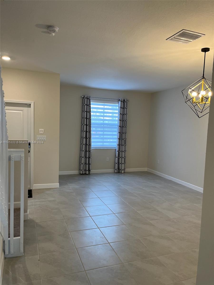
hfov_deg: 53.1
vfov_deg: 67.3
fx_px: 214
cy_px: 142
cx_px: 107
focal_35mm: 26
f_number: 1.6
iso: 125
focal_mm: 5.1
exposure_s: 1/120
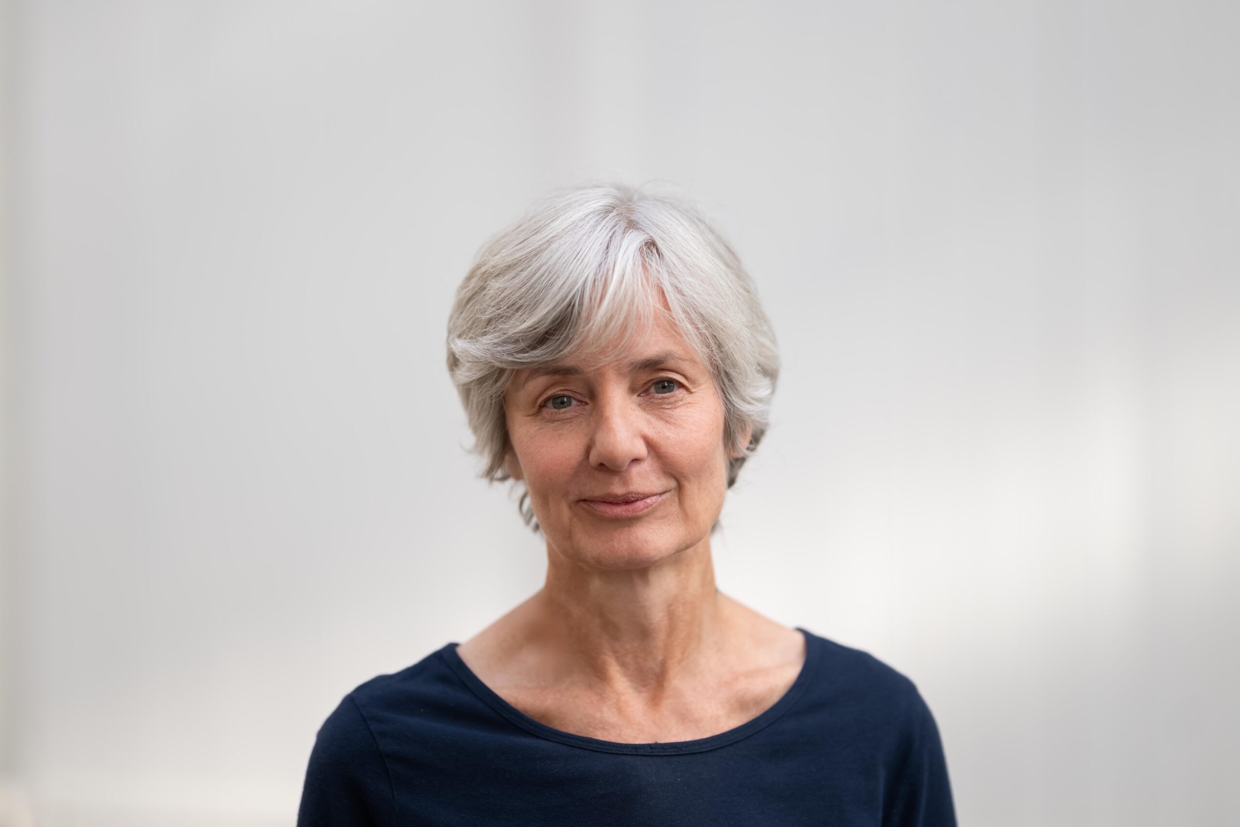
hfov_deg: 19.5
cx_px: 620
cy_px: 414
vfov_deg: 13.0
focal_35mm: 105
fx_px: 3617
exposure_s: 1/1600
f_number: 1.4
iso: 100
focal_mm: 105
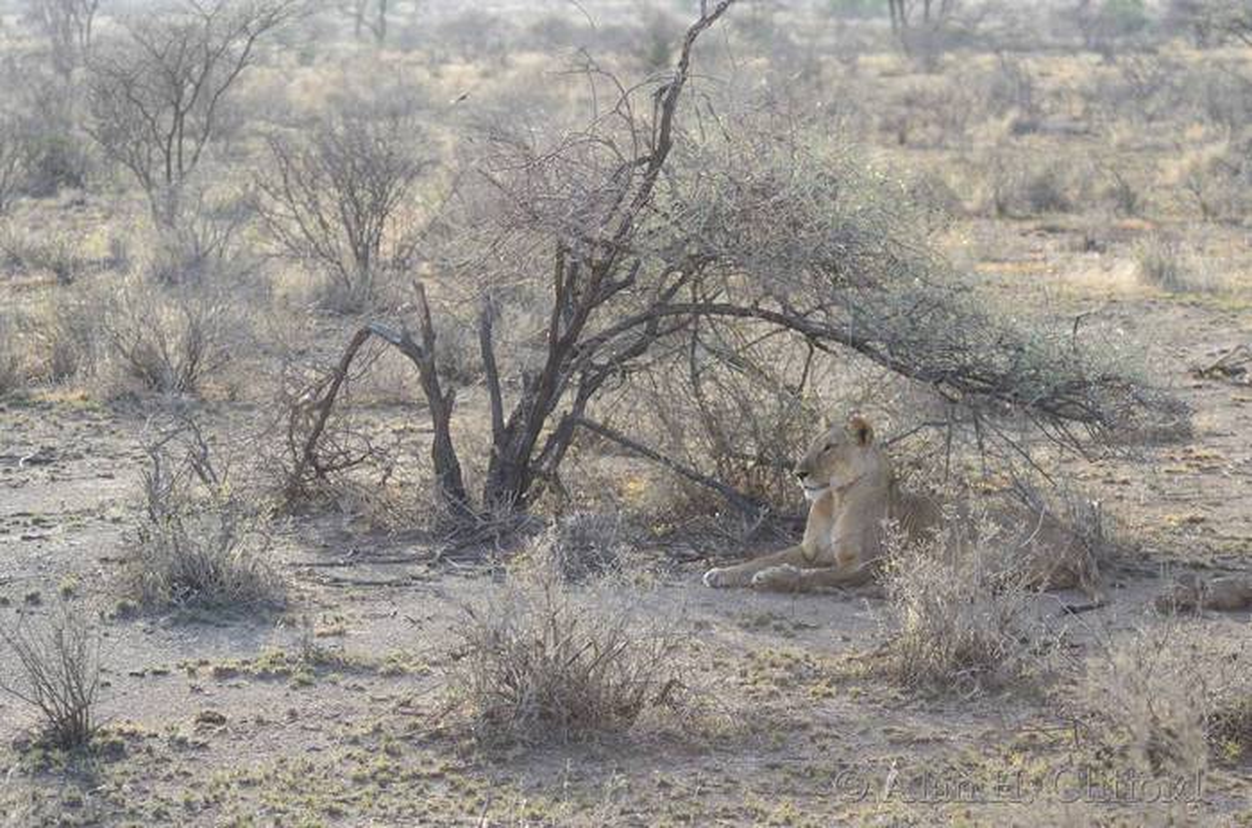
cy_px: 414
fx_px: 5100
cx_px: 626
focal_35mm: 147
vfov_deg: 9.3
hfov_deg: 14.0
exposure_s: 1/400
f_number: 4.8
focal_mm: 98
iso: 220
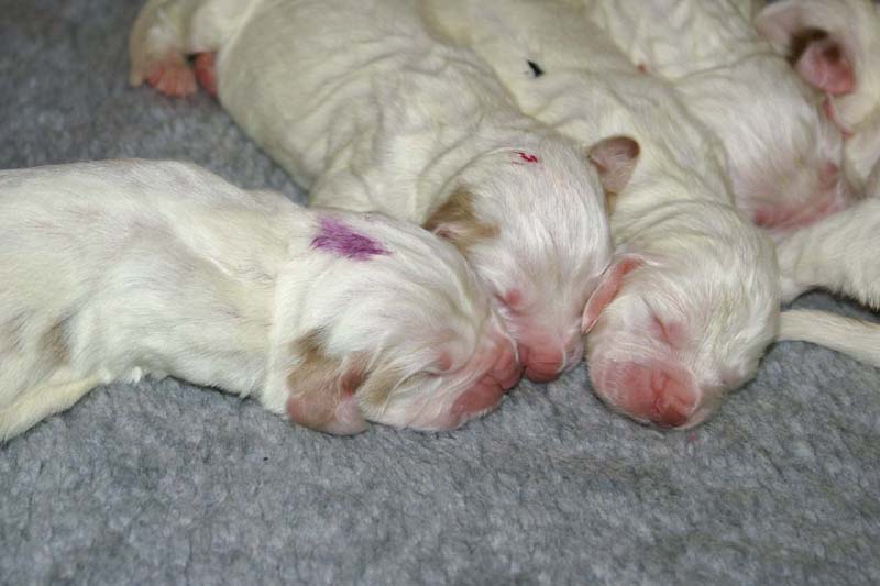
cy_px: 293
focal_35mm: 105
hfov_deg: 19.5
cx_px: 440
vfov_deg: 13.0
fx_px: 2566
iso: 400
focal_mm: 70
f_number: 5.6
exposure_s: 1/125
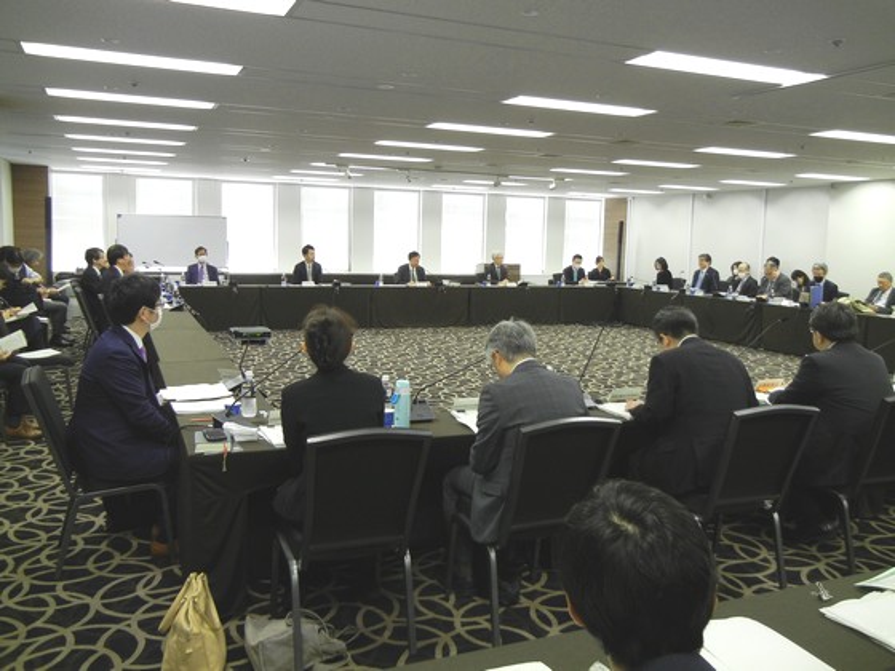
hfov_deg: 60.0
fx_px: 776
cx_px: 448
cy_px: 336
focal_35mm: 30
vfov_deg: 46.8
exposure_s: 1/30
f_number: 3.5
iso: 249
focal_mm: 5.4
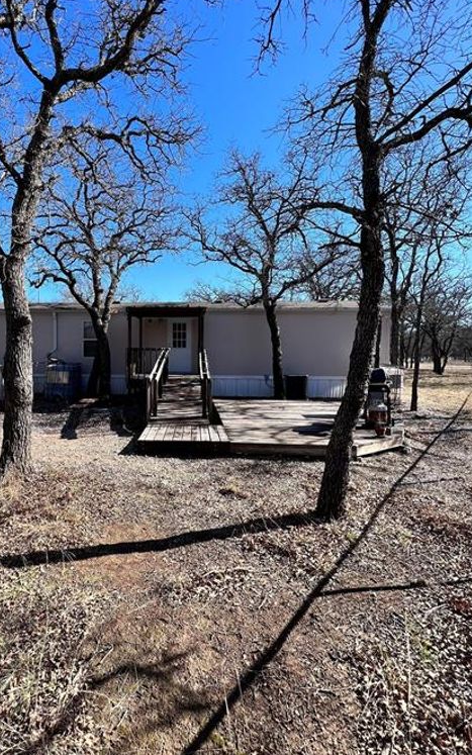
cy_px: 365
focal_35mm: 16
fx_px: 329
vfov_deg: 97.8
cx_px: 159
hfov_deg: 69.3
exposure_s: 1/747
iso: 32
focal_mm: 1.57
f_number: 1.8
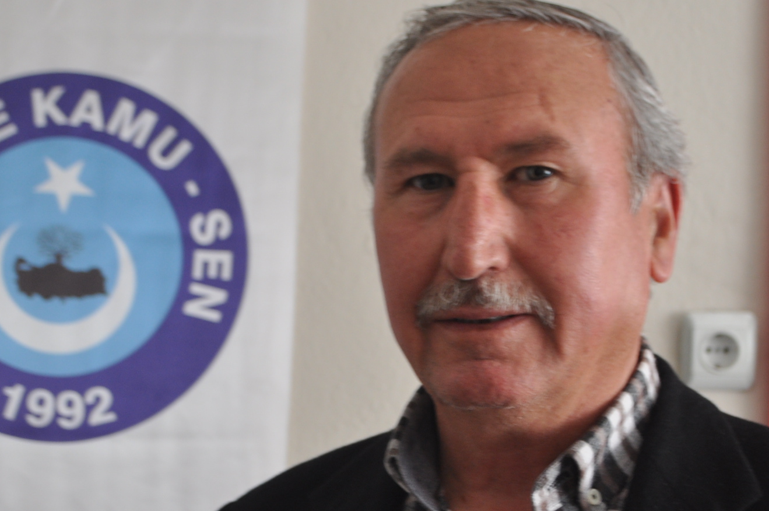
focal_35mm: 78
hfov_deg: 26.0
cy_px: 360
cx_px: 350
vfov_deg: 17.4
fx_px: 1664
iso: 400
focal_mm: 32
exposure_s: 1/60
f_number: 4.8
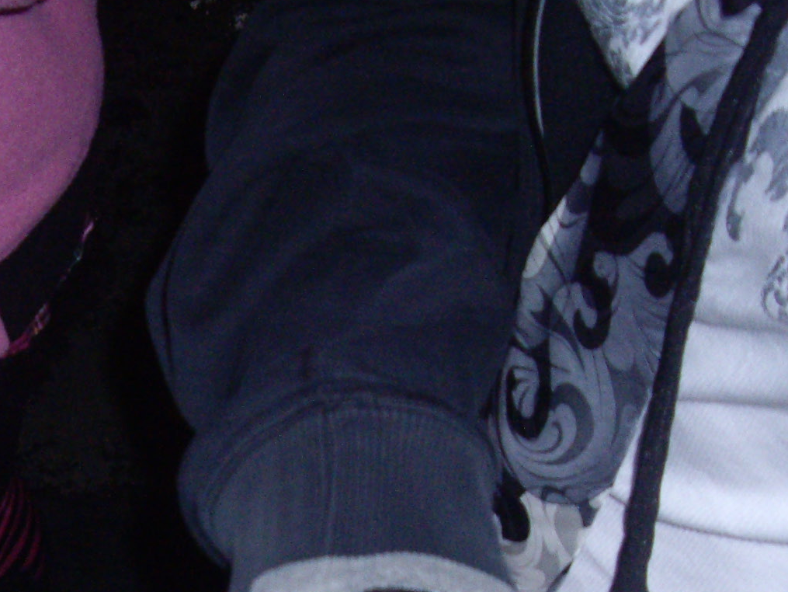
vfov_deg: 14.7
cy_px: 737
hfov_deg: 19.9
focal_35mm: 97
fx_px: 2209
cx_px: 109
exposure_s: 1/40
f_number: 2.8
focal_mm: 7.9
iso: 400
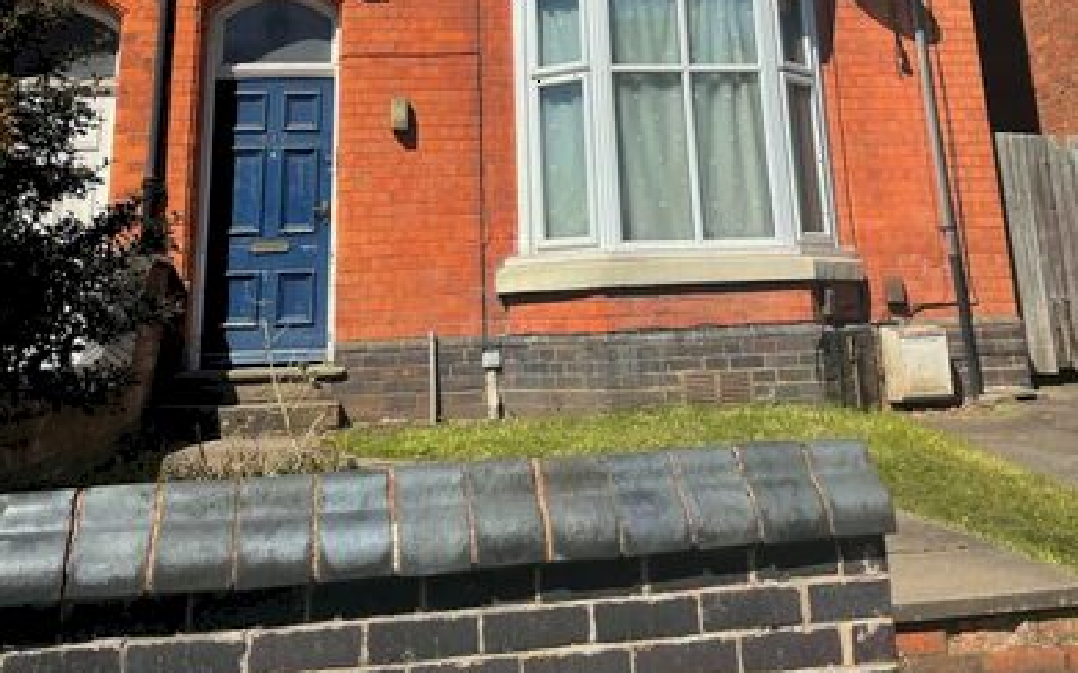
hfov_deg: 52.8
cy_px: 7
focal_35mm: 37
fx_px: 1087
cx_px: 540
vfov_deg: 31.9
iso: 32
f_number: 1.6
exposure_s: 1/4831
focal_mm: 4.2
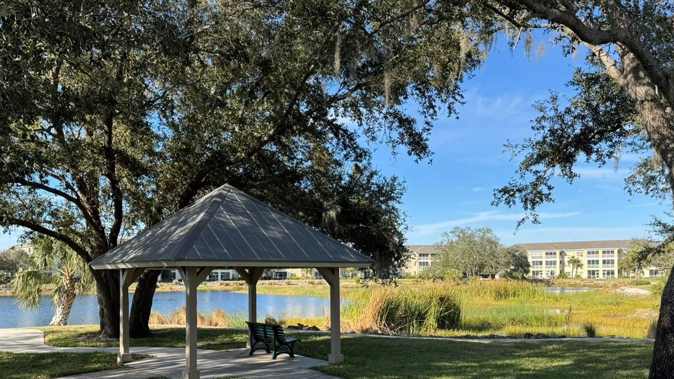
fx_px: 625
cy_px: 270
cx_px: 288
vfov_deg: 33.2
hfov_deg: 56.4
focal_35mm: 35
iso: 80
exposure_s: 1/1678
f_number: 1.78
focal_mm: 6.76
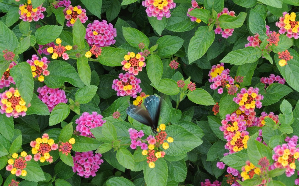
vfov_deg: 15.7
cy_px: 88
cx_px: 150
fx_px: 676
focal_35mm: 83
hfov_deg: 24.9
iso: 200
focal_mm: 30
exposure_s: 1/125
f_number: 5.6
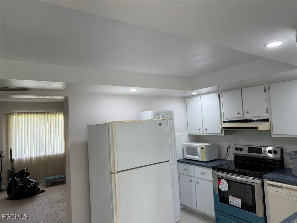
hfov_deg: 71.6
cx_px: 148
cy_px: 112
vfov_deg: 56.8
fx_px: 206
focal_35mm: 24
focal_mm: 6.76
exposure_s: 1/121
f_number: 1.78
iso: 80
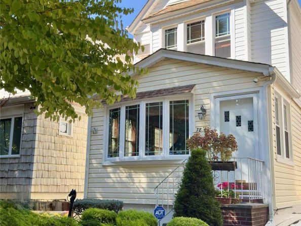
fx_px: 278
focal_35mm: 32
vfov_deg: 44.1
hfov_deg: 56.8
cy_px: 113
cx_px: 150
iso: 100
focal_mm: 6.76
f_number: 1.78
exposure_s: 1/1050
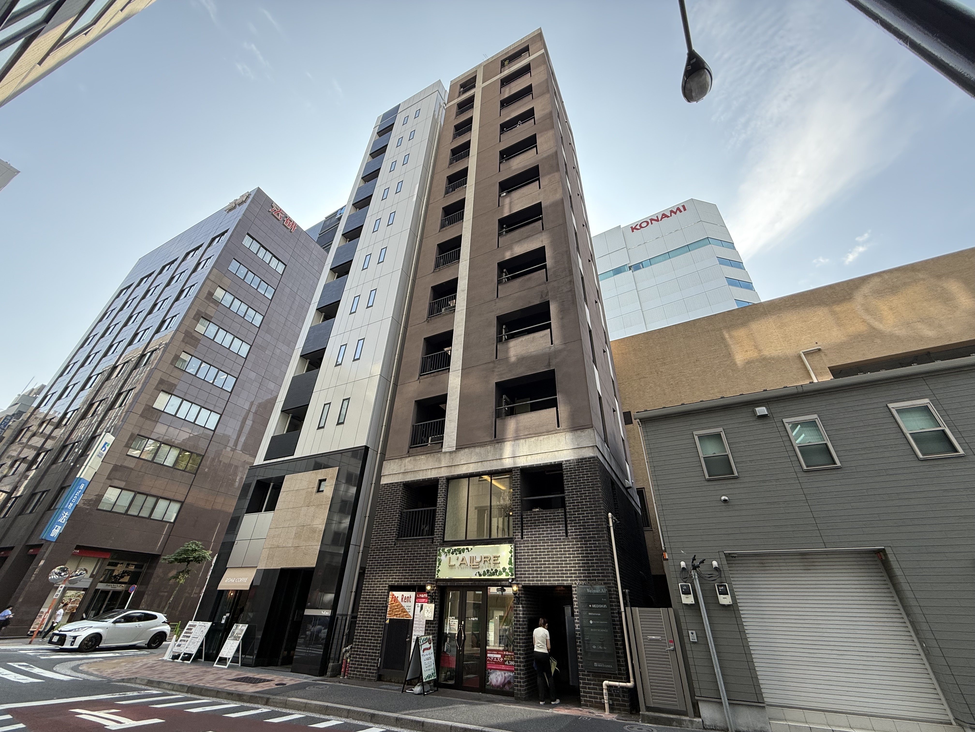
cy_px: 366
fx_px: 394
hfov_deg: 102.1
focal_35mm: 14
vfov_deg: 85.7
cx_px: 488
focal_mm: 2.22
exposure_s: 1/346
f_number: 2.2
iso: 50
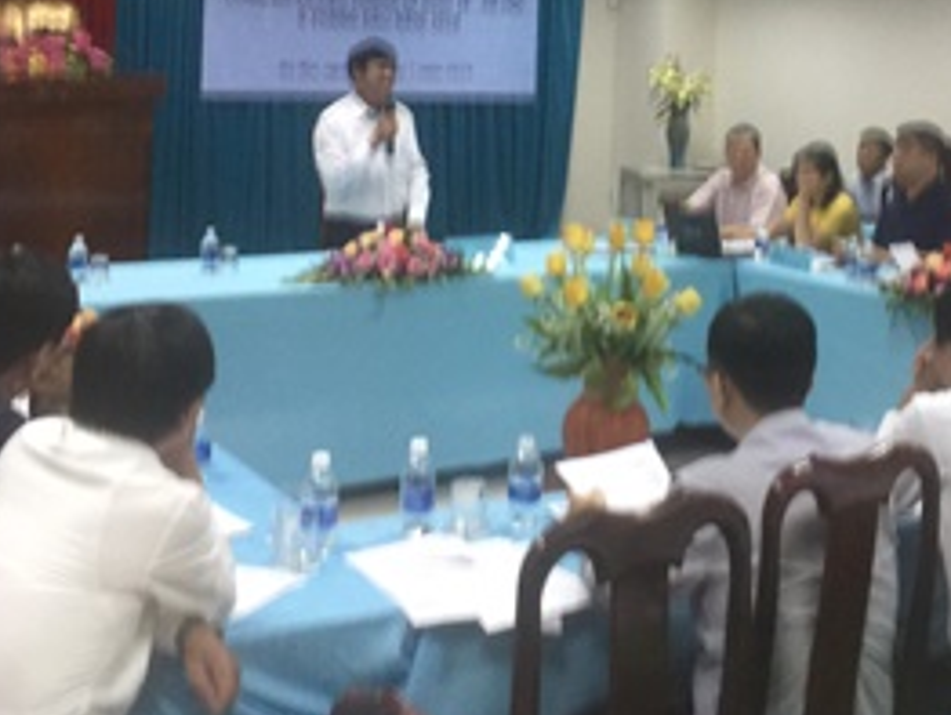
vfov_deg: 23.8
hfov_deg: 32.2
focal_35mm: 59
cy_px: 7
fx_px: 1622
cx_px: 684
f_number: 2.2
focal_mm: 4.15
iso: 80
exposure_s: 1/17
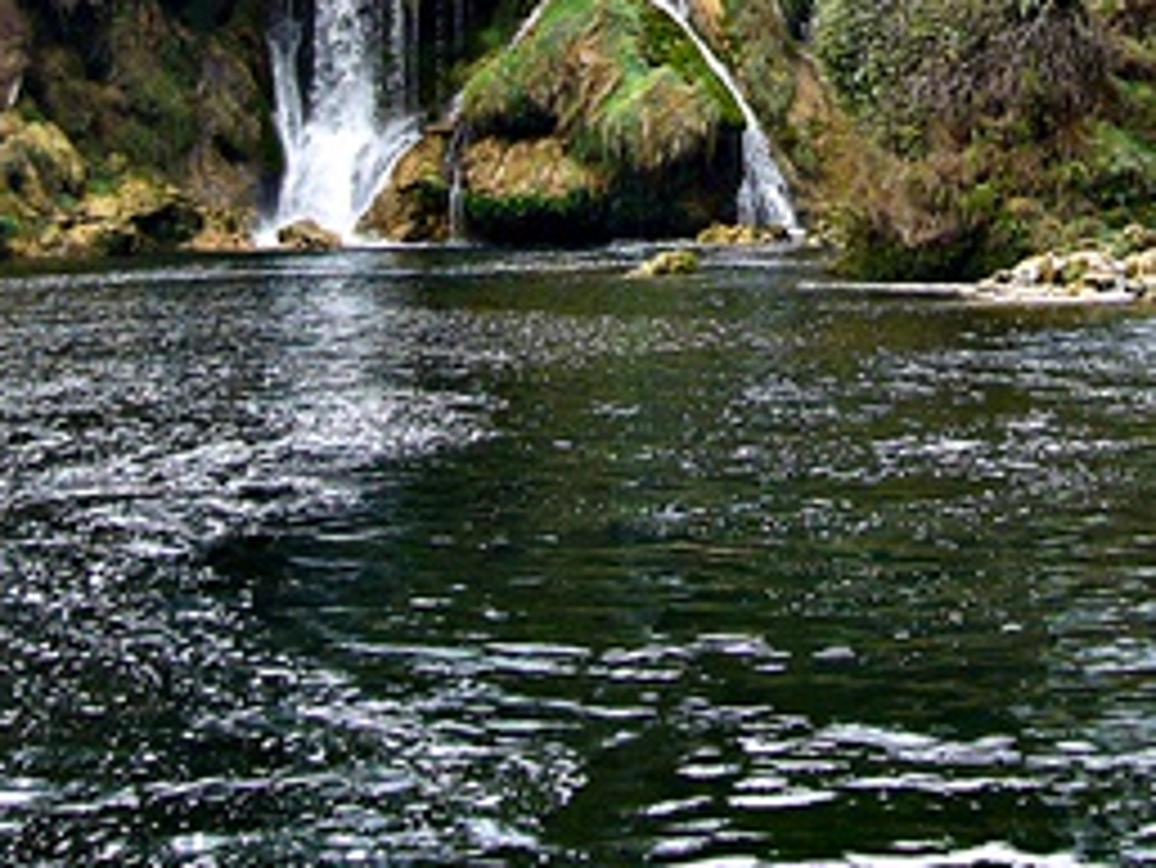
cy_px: -121
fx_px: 2472
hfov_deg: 26.2
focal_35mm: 74
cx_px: 769
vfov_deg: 19.0
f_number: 2.8
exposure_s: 1/320
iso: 80
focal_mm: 4.6
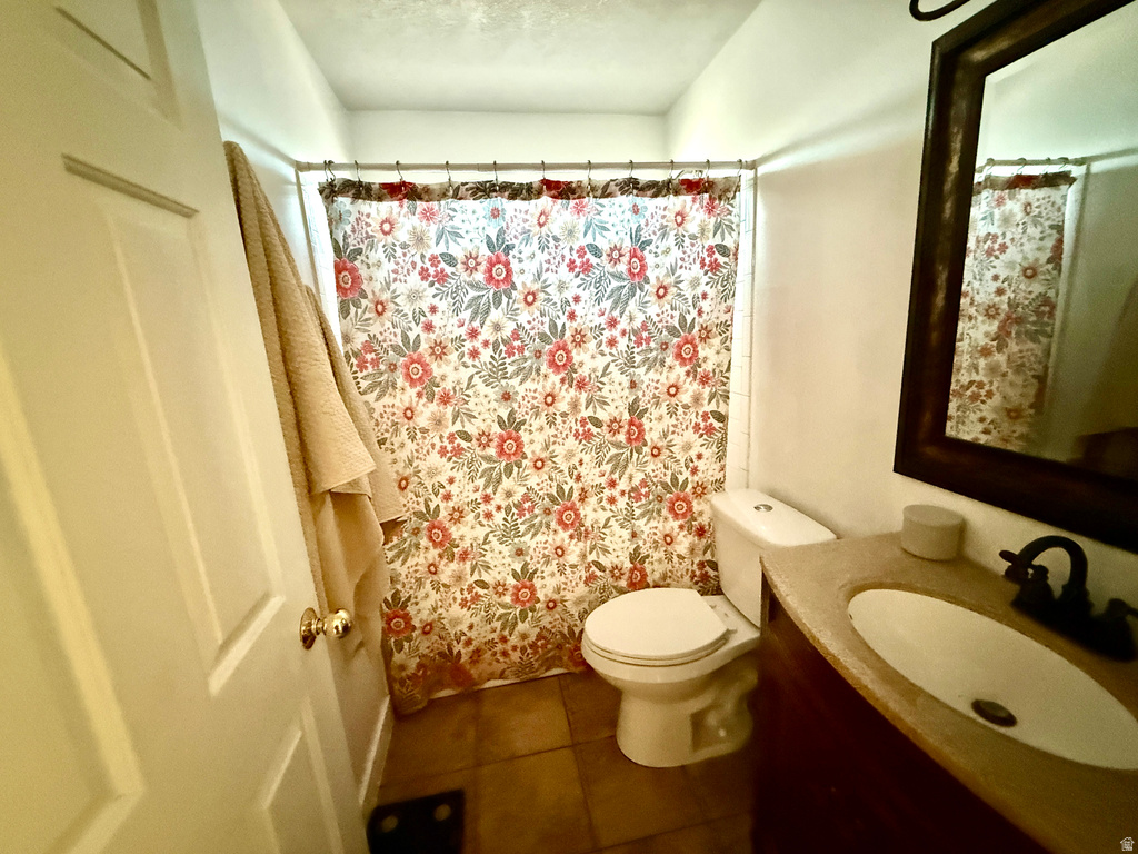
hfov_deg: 102.1
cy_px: 427
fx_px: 460
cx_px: 569
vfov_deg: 85.7
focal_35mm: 14
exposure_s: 1/40
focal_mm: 2.22
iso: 1250
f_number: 2.2
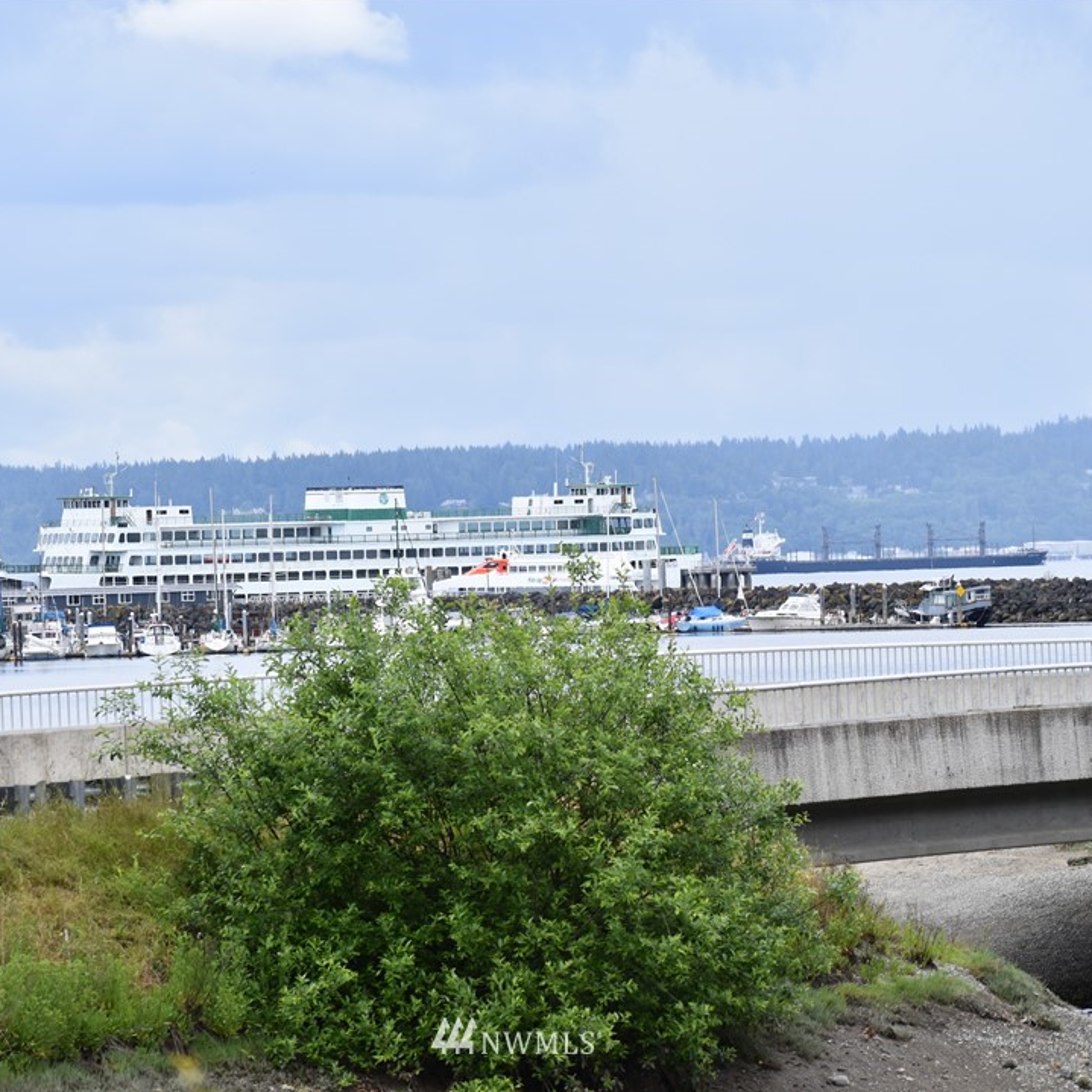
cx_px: 516
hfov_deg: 7.6
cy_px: 544
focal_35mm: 231
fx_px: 8244
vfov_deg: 7.6
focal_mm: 120
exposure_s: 1/500
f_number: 7.1
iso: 200
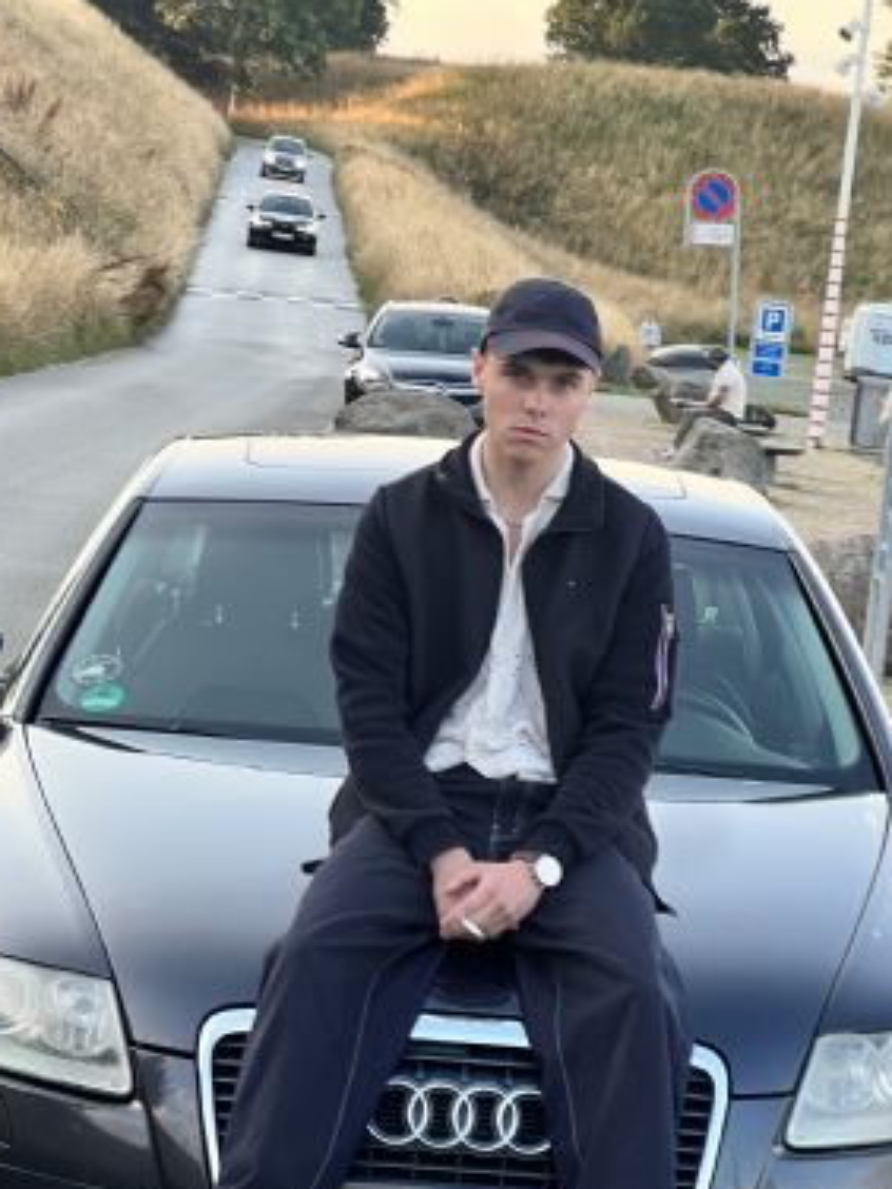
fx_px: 4226
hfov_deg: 12.0
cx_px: 418
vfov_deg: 16.0
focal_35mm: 123
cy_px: 870
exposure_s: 1/99
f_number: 2.8
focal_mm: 9
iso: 64
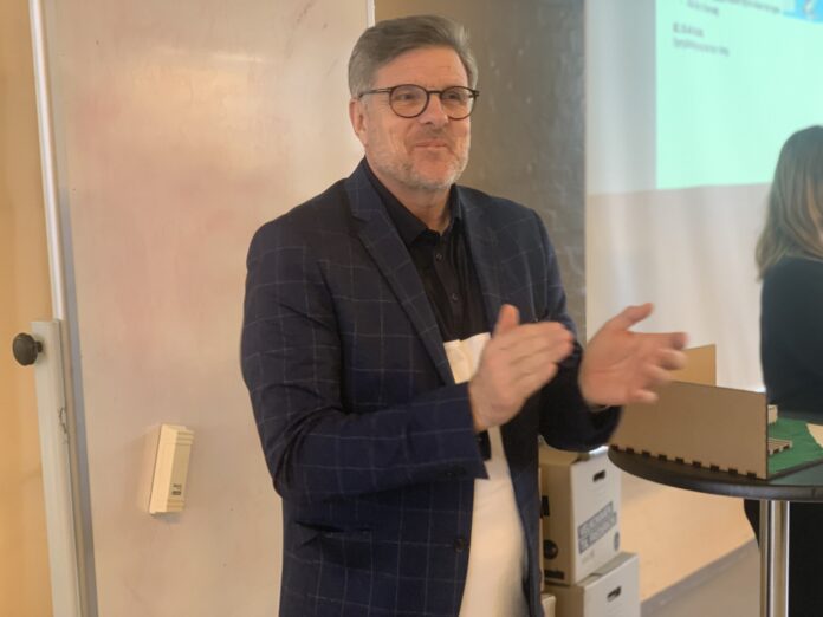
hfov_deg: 36.8
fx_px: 1236
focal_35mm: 52
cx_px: 412
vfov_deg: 28.0
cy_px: 308
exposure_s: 1/50
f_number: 2.4
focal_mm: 6
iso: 125
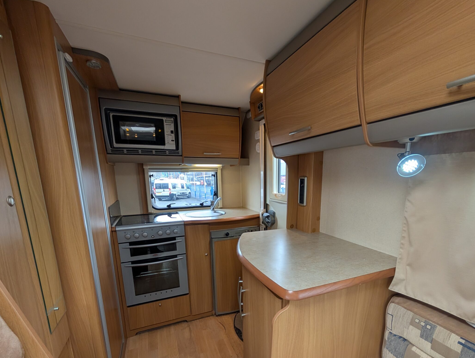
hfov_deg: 98.0
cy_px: 222
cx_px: 252
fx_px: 206
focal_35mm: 15
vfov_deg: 80.5
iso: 103
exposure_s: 1/172
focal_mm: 2.02
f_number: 1.7
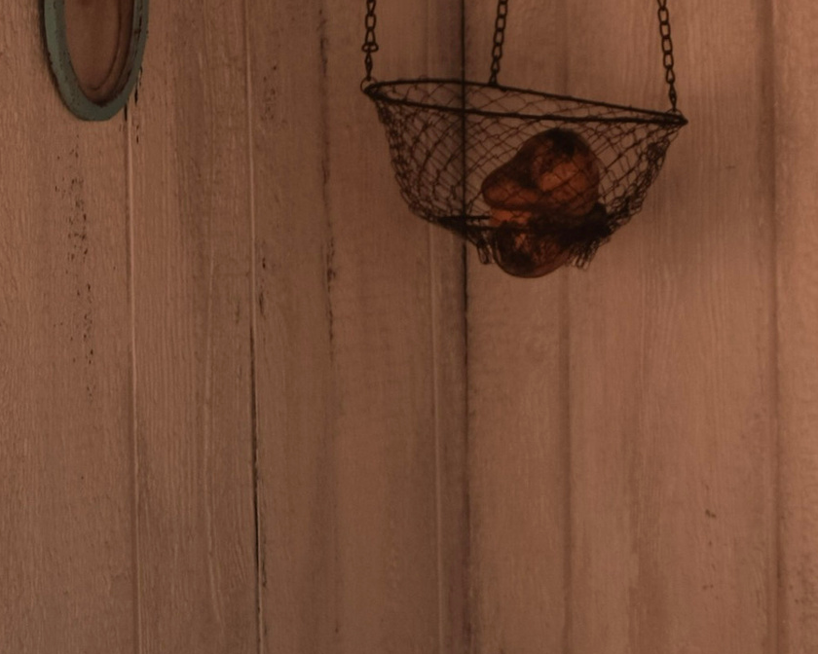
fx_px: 4672
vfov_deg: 8.0
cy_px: 380
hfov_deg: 9.8
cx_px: 1099
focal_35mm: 193
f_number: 1.4
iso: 160
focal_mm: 30
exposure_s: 1/400
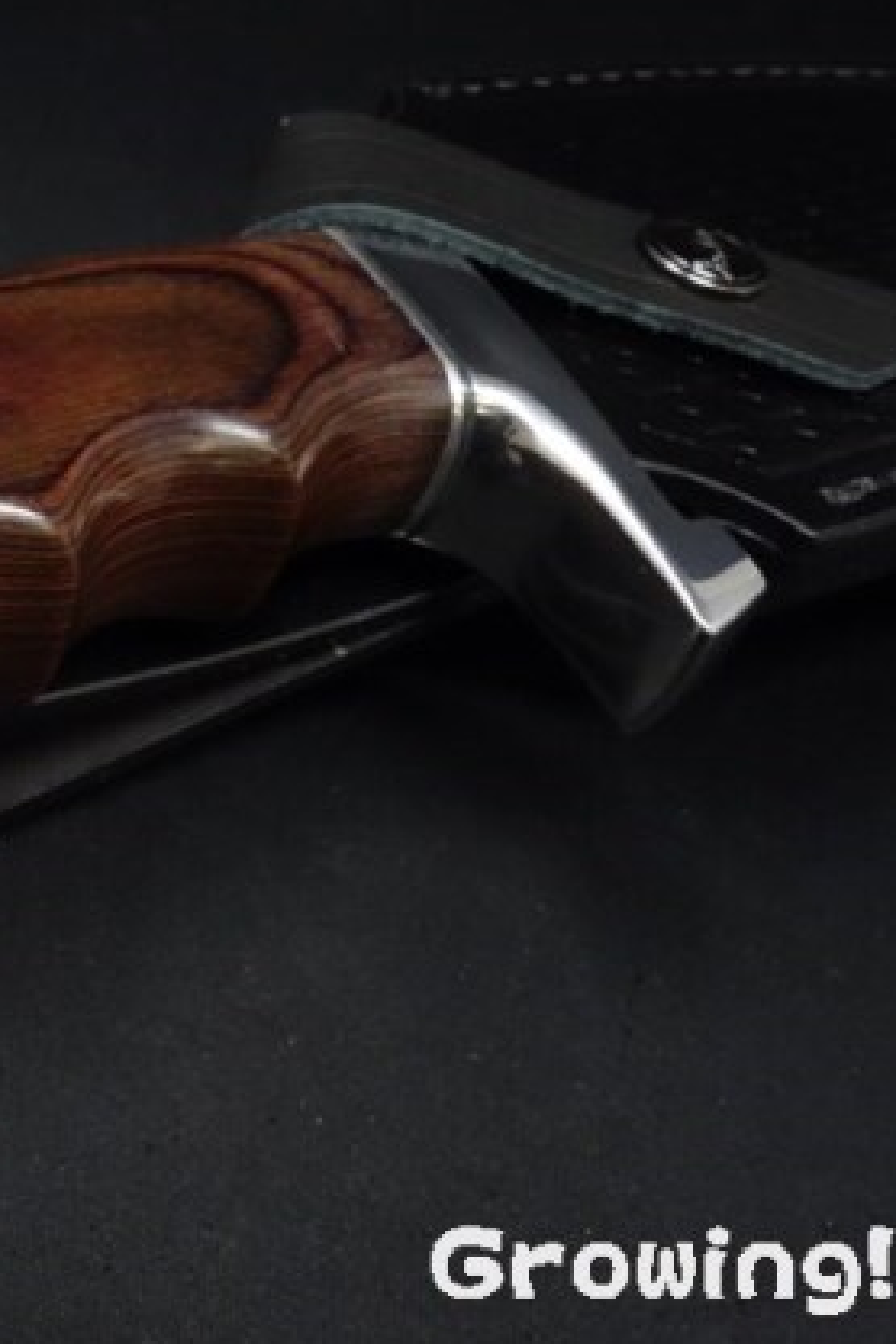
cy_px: 670
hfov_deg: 28.3
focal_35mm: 43
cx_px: -90
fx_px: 1605
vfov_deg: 45.4
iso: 800
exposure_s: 1/30
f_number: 9
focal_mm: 10.4
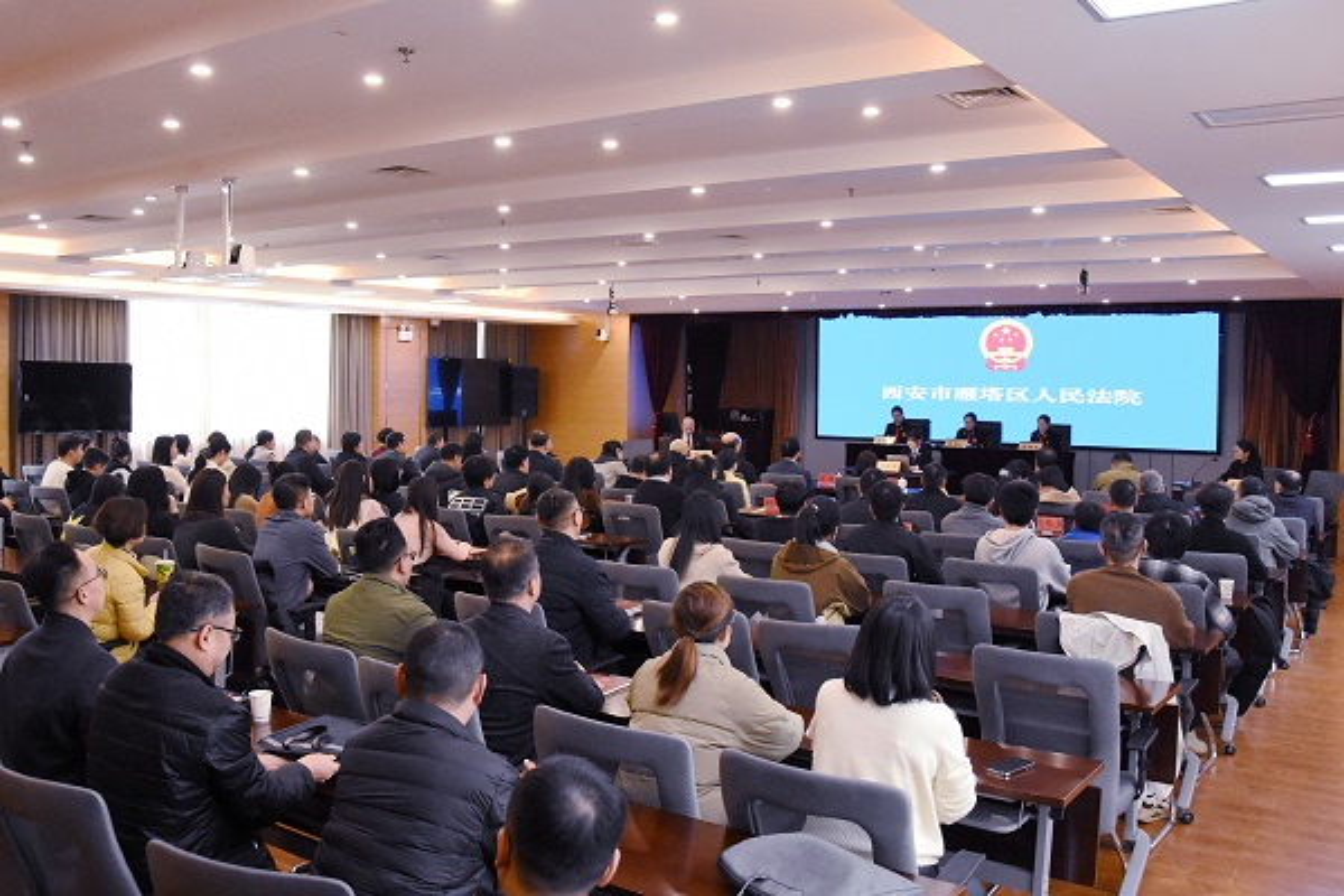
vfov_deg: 47.9
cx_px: 672
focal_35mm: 27
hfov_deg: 67.4
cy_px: 448
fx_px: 1008
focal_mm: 18
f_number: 3.5
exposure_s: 1/200
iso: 3600
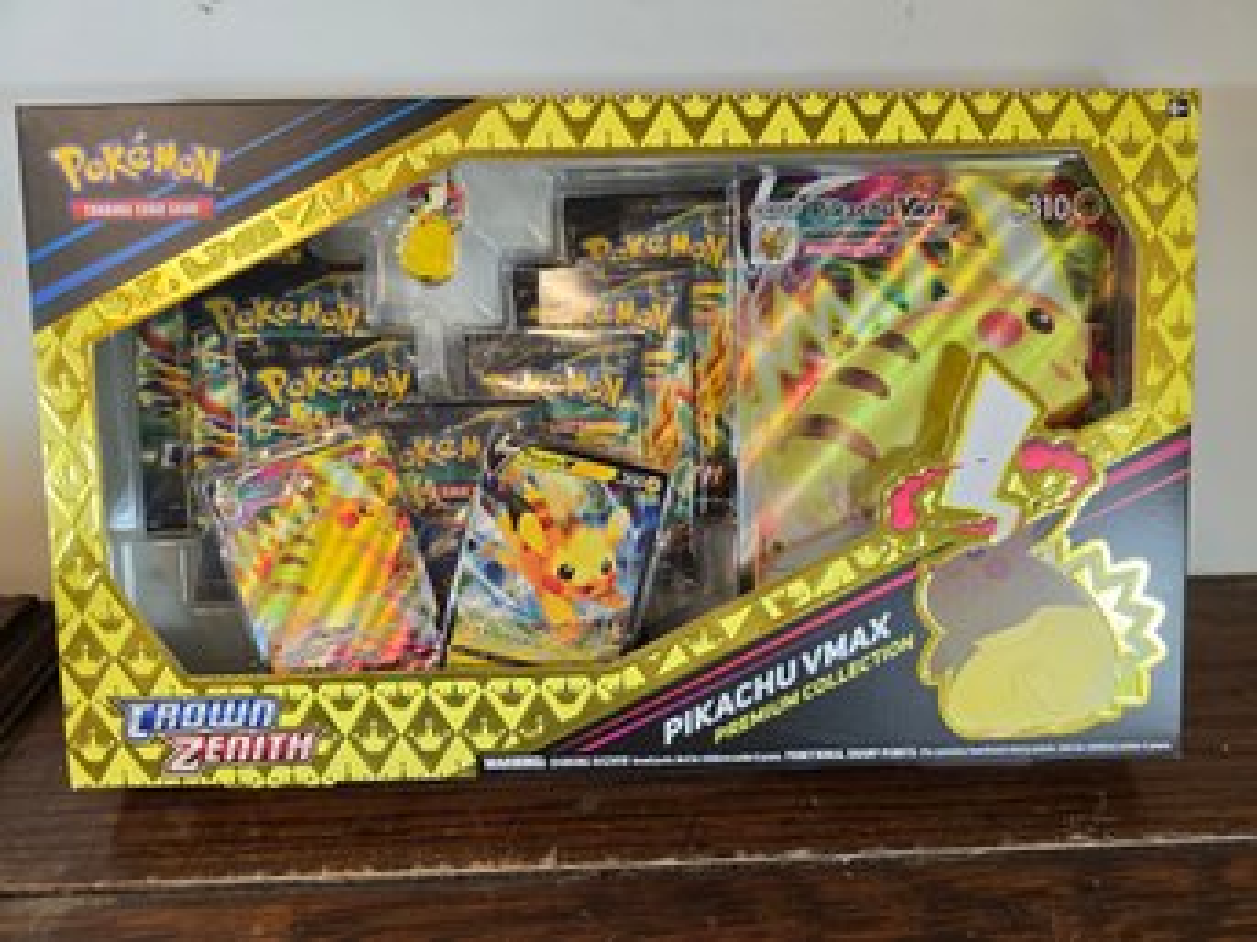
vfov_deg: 58.8
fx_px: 835
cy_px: 471
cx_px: 628
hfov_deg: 73.9
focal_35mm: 23
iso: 200
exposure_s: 1/120
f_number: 1.7
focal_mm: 6.3
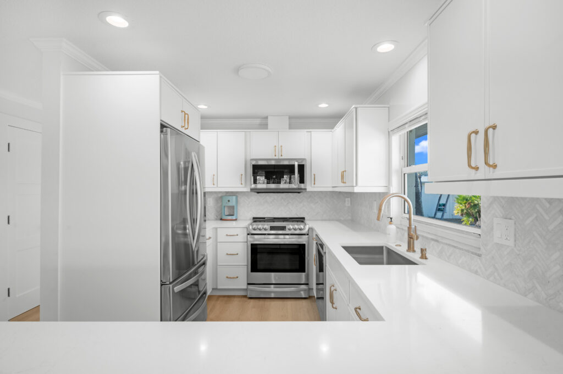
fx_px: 281
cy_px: 187
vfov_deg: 67.3
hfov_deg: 90.0
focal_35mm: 18
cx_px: 282
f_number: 8
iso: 400
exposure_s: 1/8
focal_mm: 18
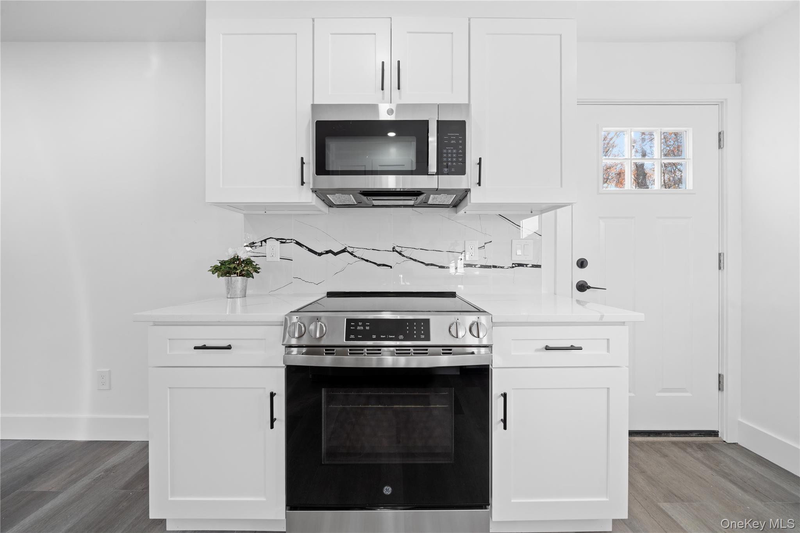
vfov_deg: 90.0
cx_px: 400
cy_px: 266
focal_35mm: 12
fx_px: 267
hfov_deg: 112.6
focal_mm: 12
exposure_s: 1/5
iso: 250
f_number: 8
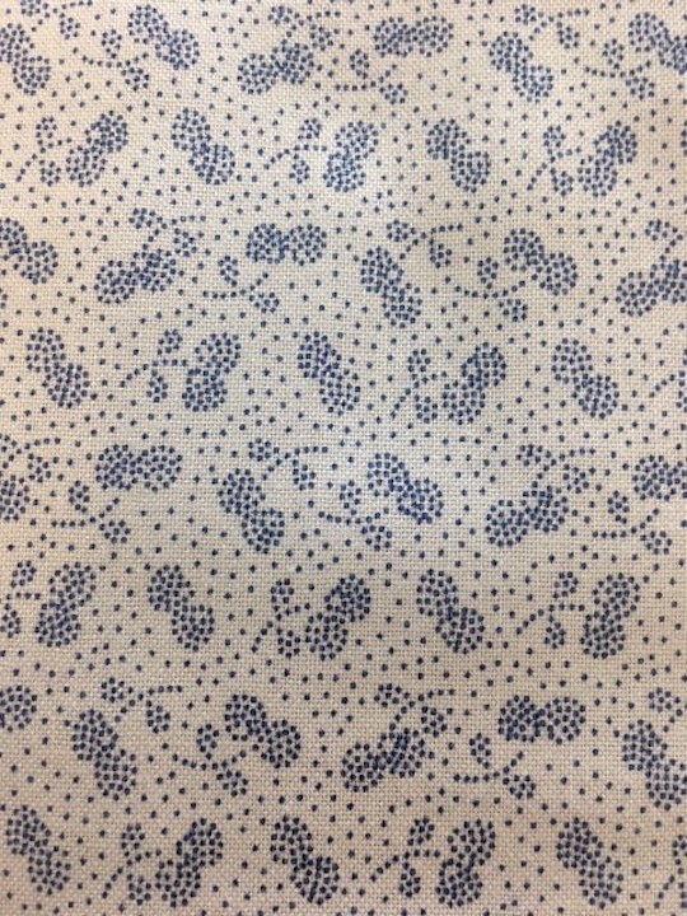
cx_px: 344
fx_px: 767
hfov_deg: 48.2
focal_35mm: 29
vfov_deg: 61.7
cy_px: 458
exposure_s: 1/33
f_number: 2.2
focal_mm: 4.15
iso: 160
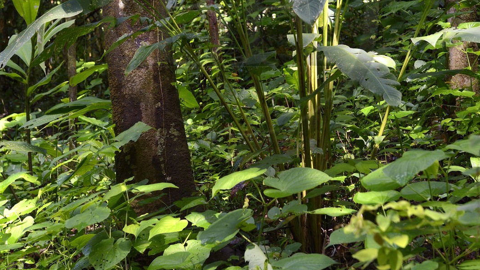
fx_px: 1107
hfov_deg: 24.5
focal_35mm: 87
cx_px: 239
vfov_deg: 13.7
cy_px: 11
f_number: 5.6
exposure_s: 1/160
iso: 800
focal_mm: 55
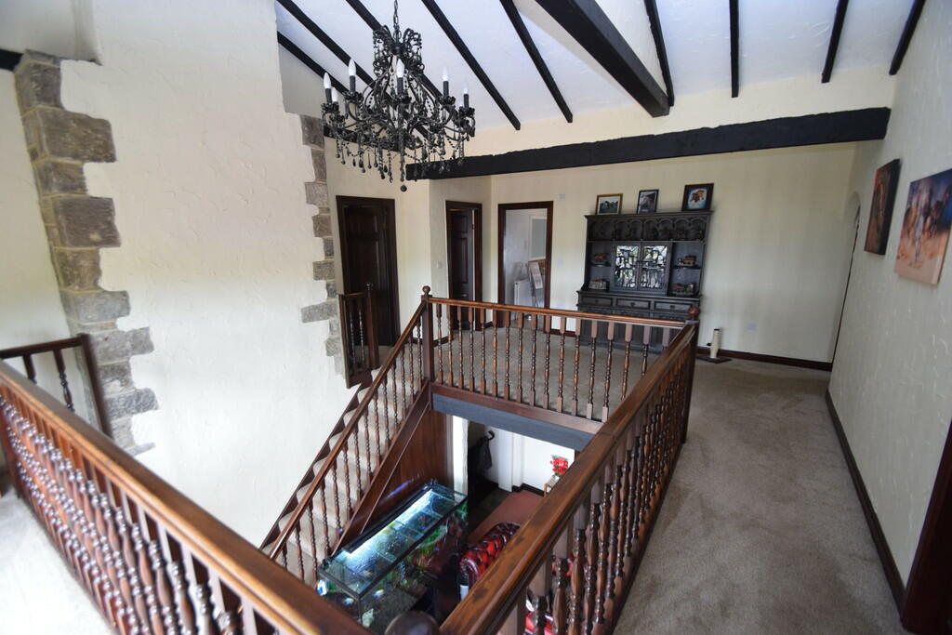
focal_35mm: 15
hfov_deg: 100.4
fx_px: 397
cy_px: 318
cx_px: 476
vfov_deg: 77.3
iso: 800
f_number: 4
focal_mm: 10
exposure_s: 1/60
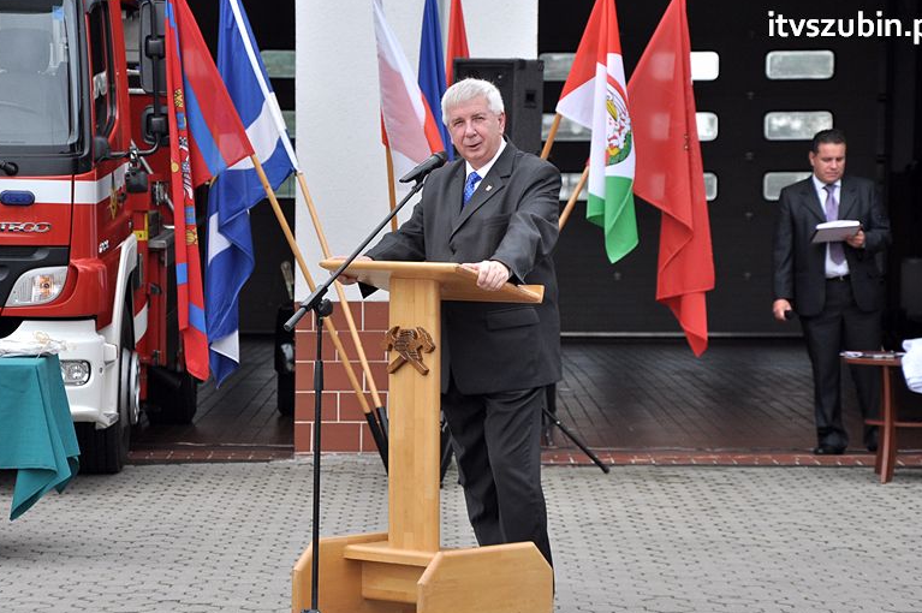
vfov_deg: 10.3
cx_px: 454
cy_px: 324
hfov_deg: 15.4
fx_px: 3403
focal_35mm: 133
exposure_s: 1/640
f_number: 6.3
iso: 500
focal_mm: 80
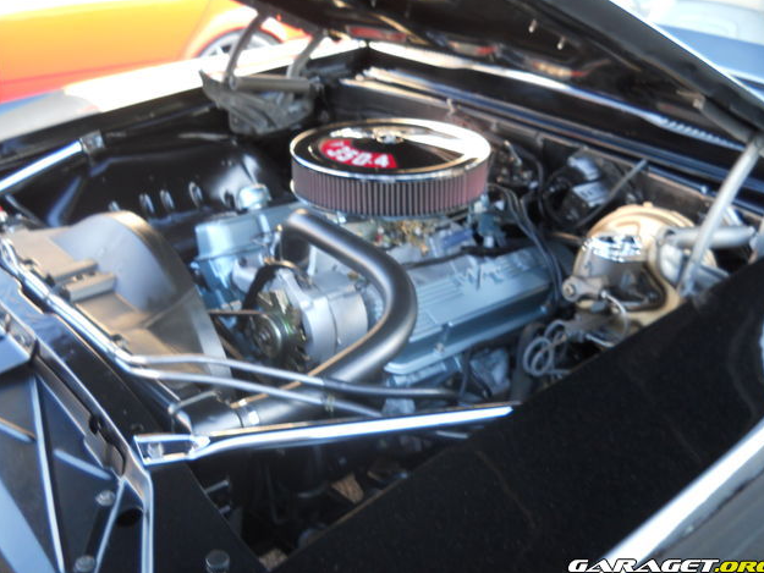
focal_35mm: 42
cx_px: 386
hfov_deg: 44.8
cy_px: 285
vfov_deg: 34.4
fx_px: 927
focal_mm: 6.72
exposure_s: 1/30
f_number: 3.1
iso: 200
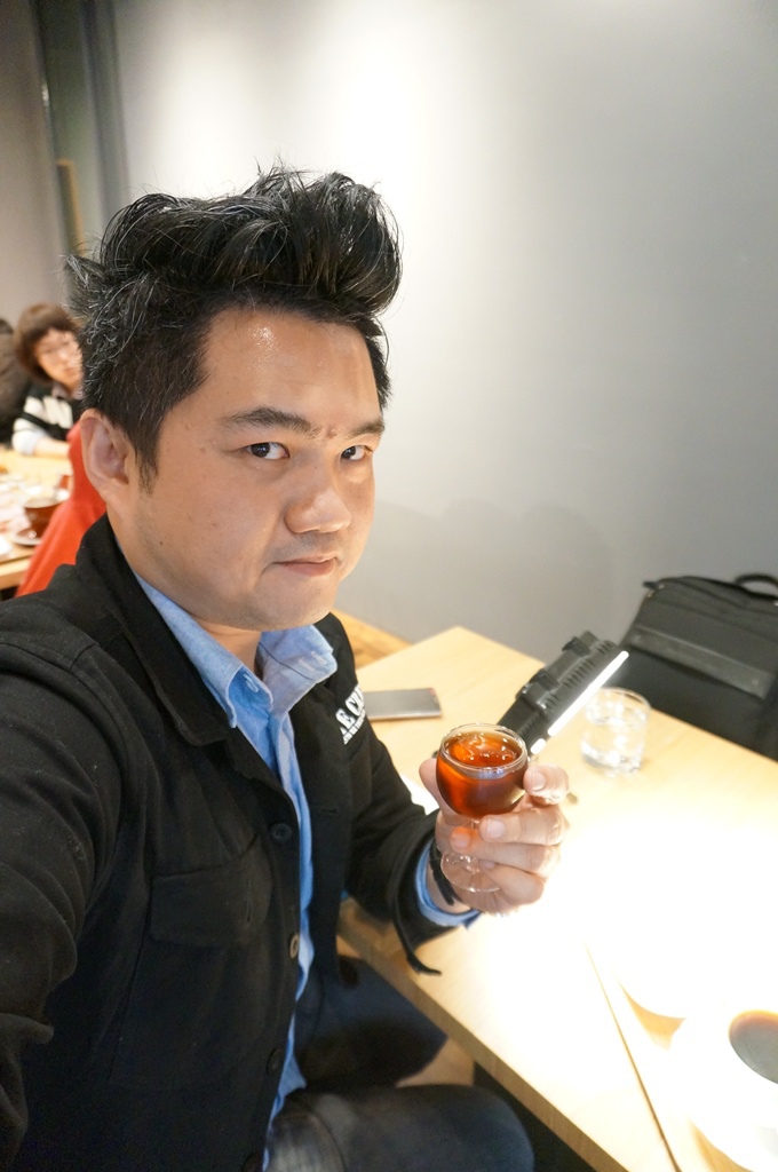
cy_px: 586
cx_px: 389
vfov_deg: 73.8
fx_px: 780
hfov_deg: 53.0
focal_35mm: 24
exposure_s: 1/30
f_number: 3.5
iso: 3200
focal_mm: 16
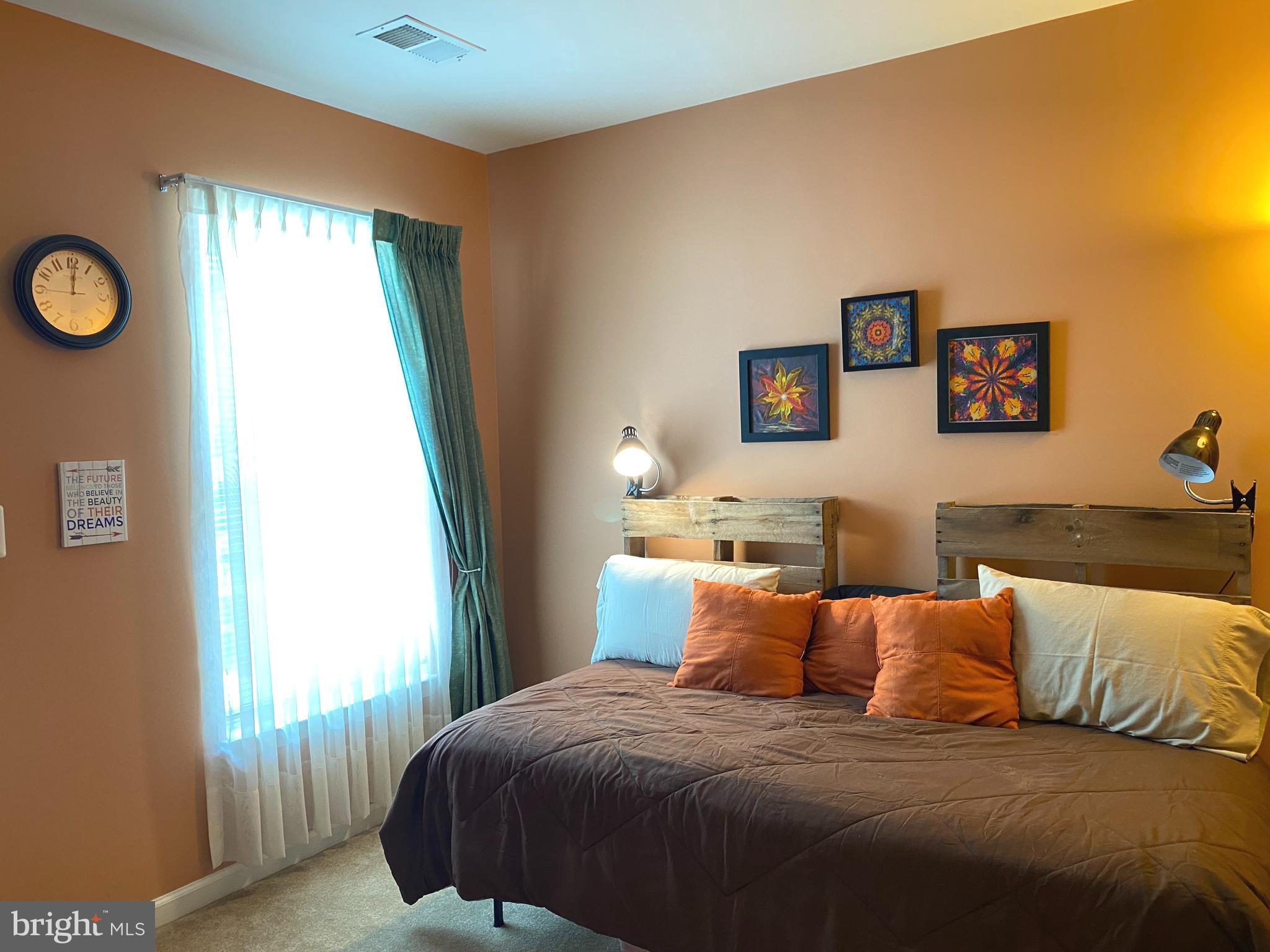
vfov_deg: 53.1
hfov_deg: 67.3
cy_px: 476
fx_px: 954
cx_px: 635
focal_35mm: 26
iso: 400
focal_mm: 4.25
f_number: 1.8
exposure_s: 1/40
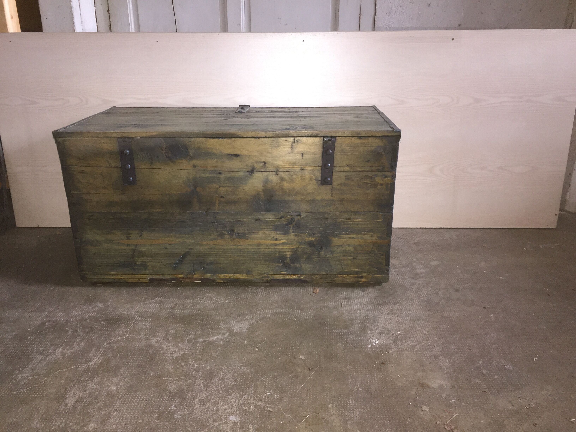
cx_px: 288
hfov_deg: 61.7
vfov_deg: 48.2
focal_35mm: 29
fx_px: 483
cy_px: 216
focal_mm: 4.15
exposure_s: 1/17
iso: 100
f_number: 2.2
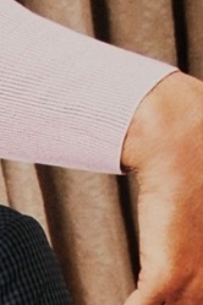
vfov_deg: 8.5
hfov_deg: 5.7
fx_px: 1954
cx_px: -276
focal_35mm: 231
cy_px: 584
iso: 640
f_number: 7.1
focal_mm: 48
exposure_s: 1/160
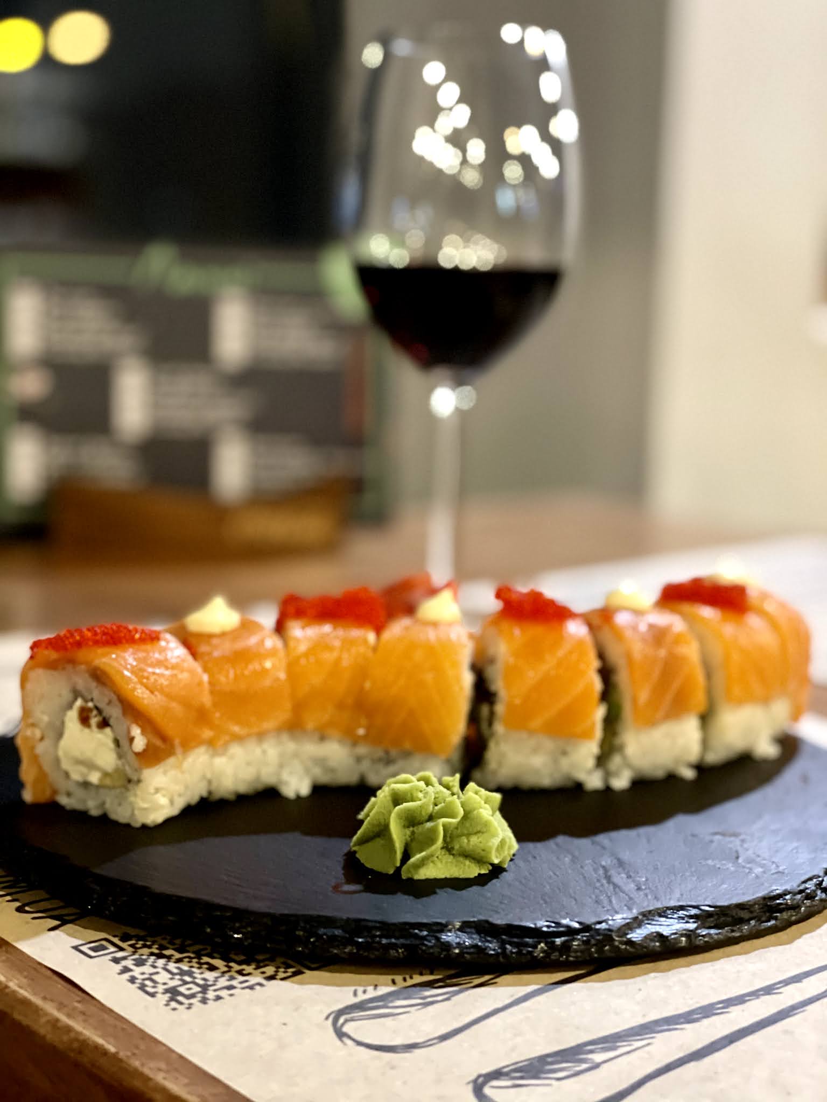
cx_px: 414
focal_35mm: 52
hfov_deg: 28.0
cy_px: 551
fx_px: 1656
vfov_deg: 36.8
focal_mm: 6
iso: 400
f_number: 2
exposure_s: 1/14
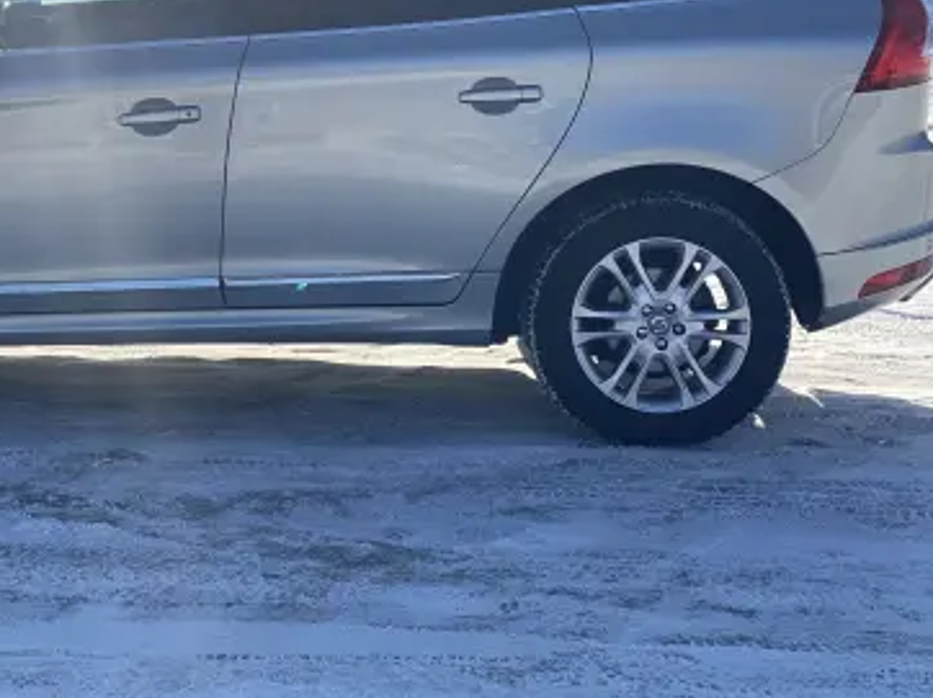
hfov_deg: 21.1
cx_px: 186
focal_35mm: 92
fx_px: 2478
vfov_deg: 15.9
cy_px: 118
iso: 20
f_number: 2
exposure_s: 1/1410
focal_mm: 6
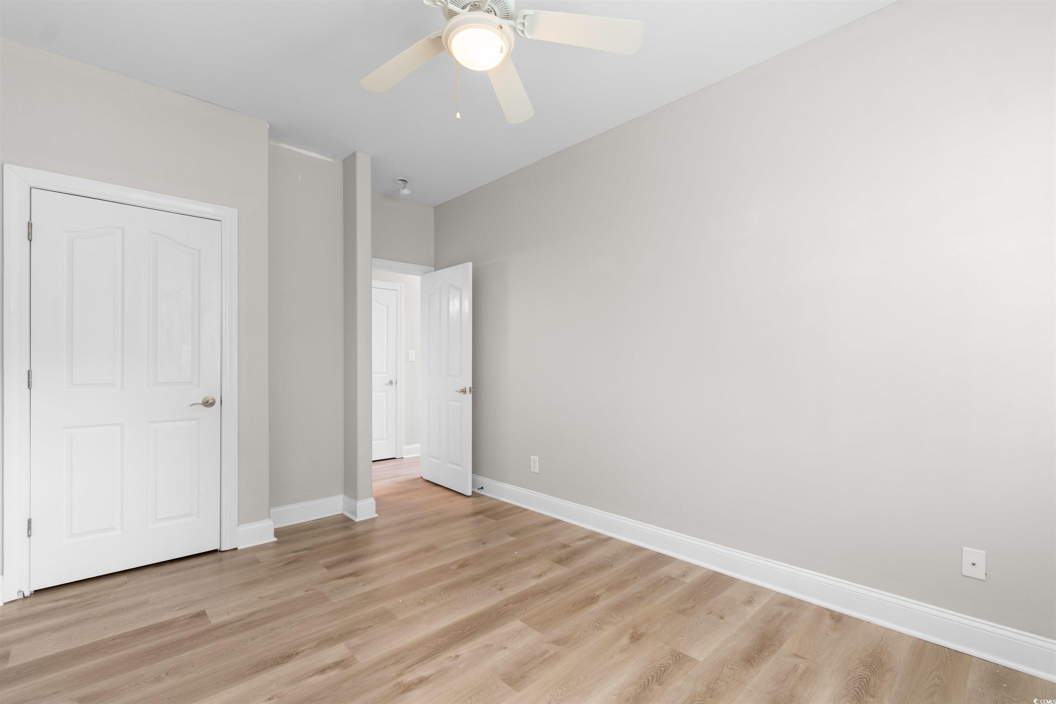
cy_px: 352
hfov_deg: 100.4
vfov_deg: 77.3
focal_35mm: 15
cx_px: 528
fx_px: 440
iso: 100
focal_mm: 10
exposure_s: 2.5
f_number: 4.5
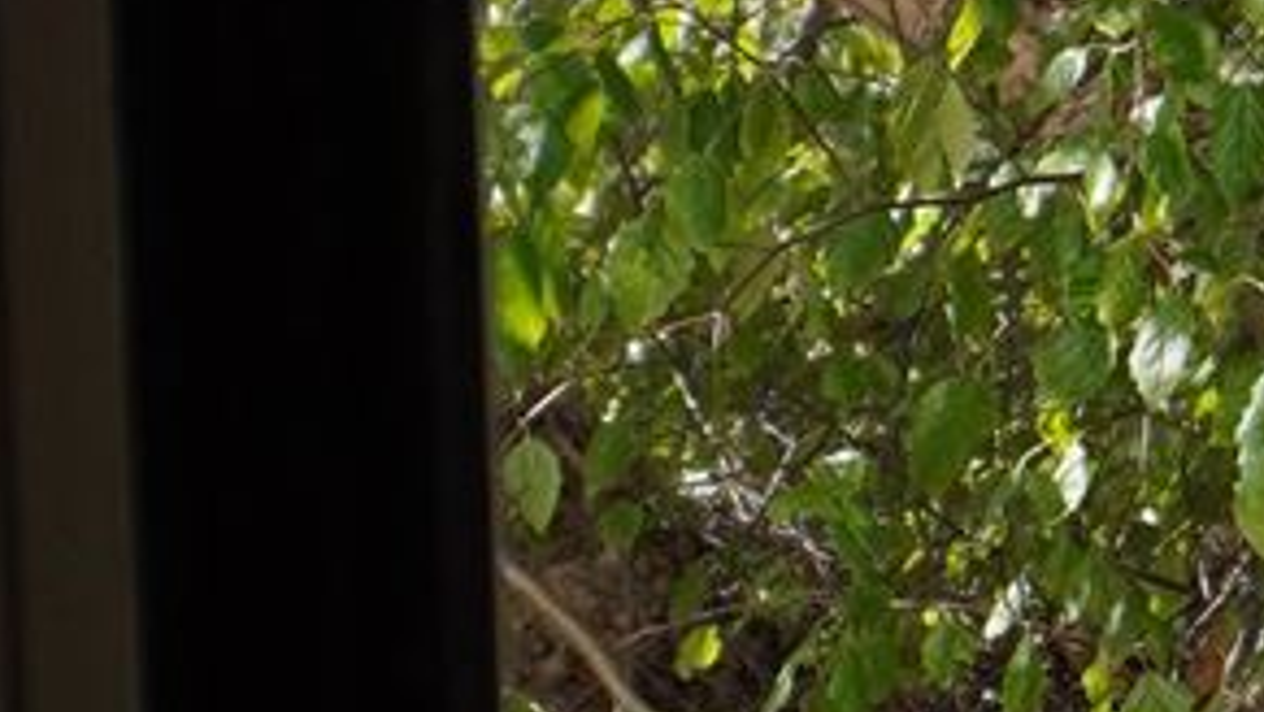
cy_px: 734
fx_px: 6673
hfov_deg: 9.6
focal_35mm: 199
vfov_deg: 6.1
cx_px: 3032
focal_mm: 16
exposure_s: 1/200
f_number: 4.5
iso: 100
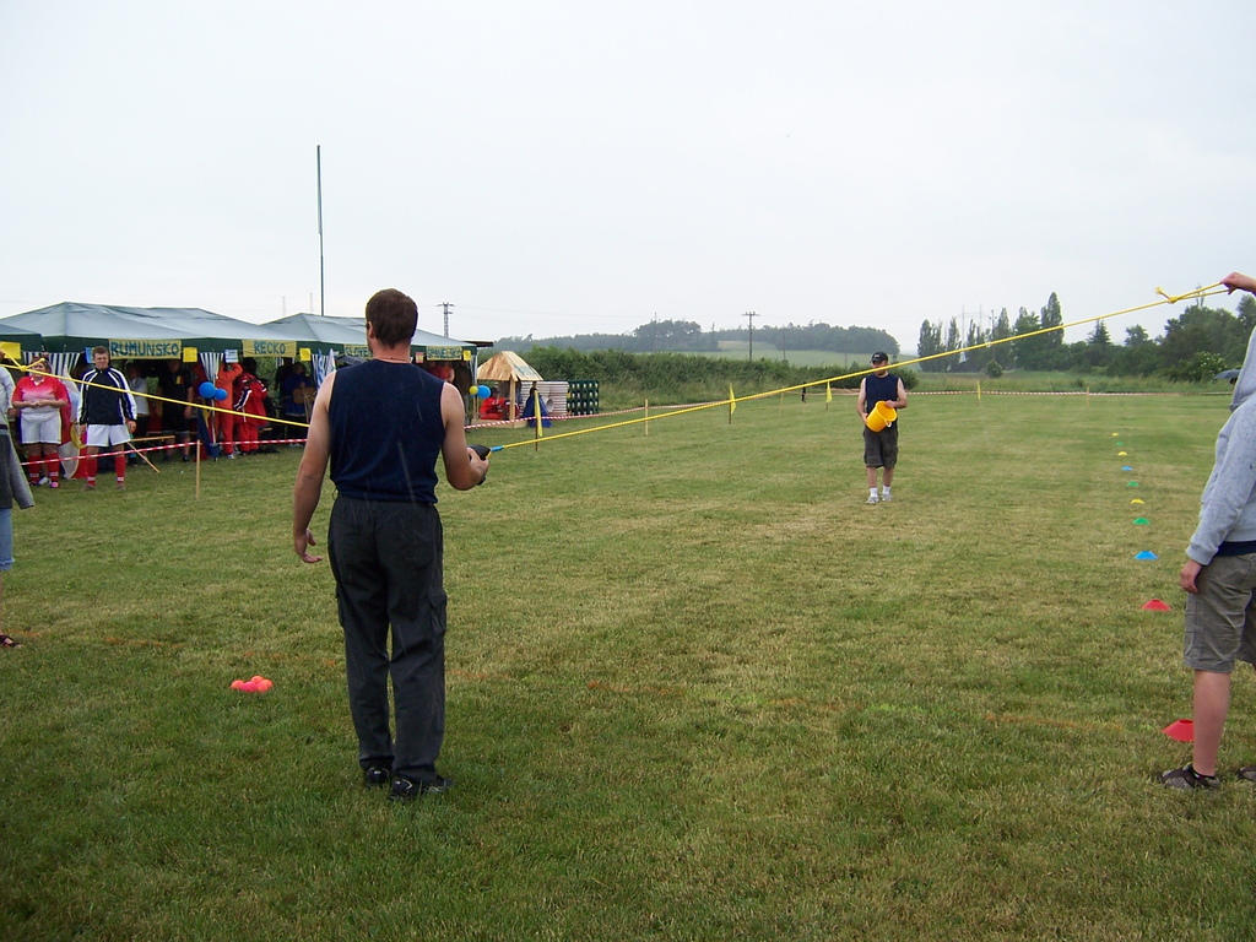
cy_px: 471
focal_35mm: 33
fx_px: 1197
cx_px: 628
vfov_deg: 42.9
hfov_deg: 55.4
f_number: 3.4
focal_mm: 5.5
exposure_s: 1/250
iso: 80
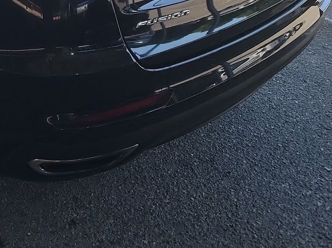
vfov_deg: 19.7
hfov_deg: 26.5
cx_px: -10
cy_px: -68
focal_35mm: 69
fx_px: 661
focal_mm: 6.7
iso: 50
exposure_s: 1/156
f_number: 1.8
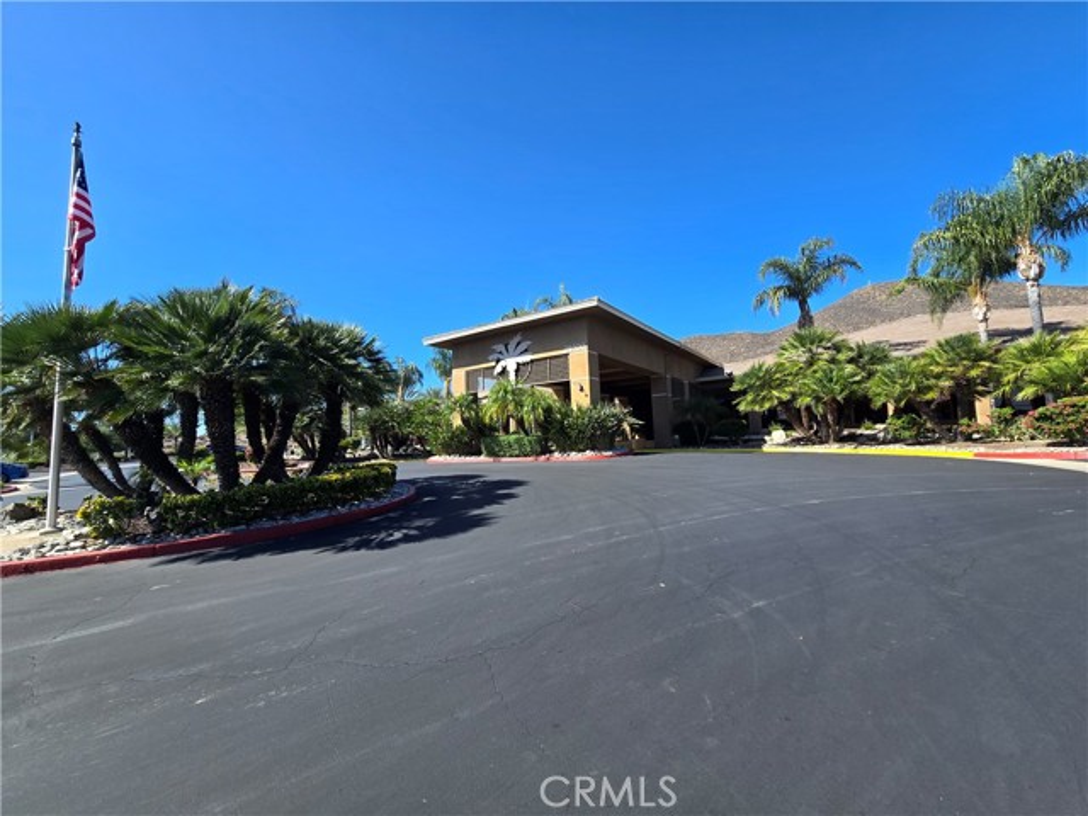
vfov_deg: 89.9
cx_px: 544
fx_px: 409
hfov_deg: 106.2
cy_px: 408
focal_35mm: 13
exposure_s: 1/1437
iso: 50
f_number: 2.2
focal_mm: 2.2
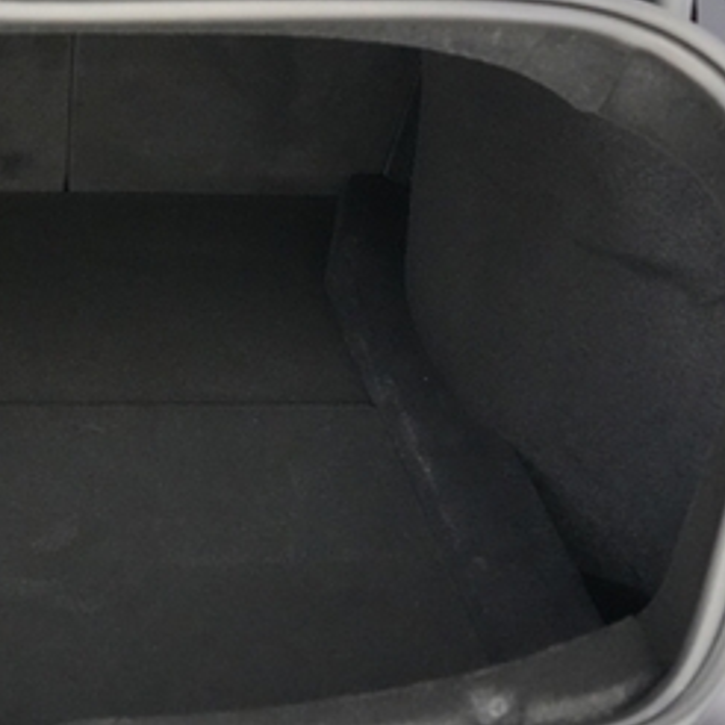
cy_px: 380
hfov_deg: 26.1
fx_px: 1469
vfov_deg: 27.7
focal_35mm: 62
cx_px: -21
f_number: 2.8
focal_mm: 28
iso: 10000
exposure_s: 1/160
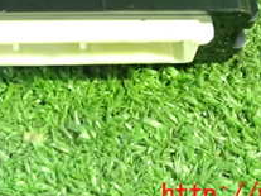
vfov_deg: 15.9
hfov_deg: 22.3
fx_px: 656
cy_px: -73
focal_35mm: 87
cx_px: 68
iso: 1250
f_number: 2.3
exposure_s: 1/30
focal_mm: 5.4
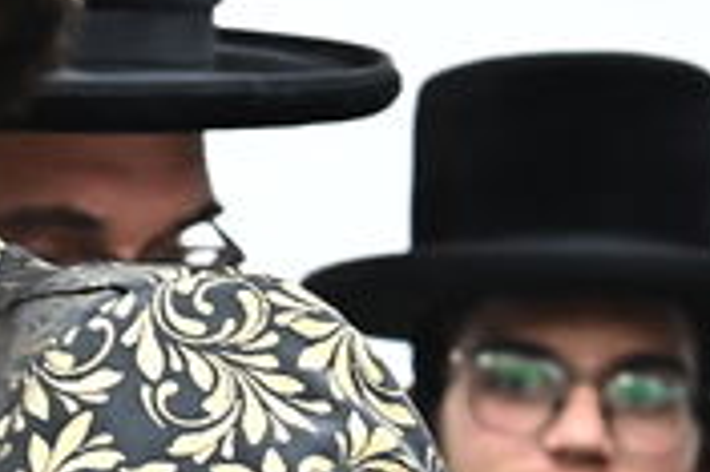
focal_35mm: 381
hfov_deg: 5.3
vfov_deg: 3.6
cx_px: -706
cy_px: 167
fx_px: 7507
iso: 2500
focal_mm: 48
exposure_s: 1/200
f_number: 3.5
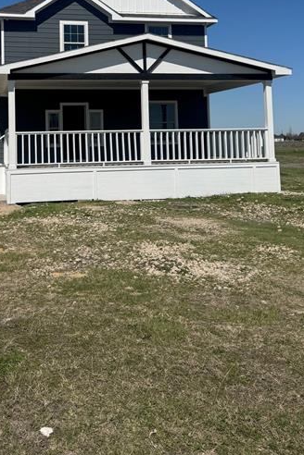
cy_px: 109
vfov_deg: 47.5
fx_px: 494
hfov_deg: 33.6
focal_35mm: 39
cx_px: 78
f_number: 1.78
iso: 80
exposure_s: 1/10417
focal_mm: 6.76
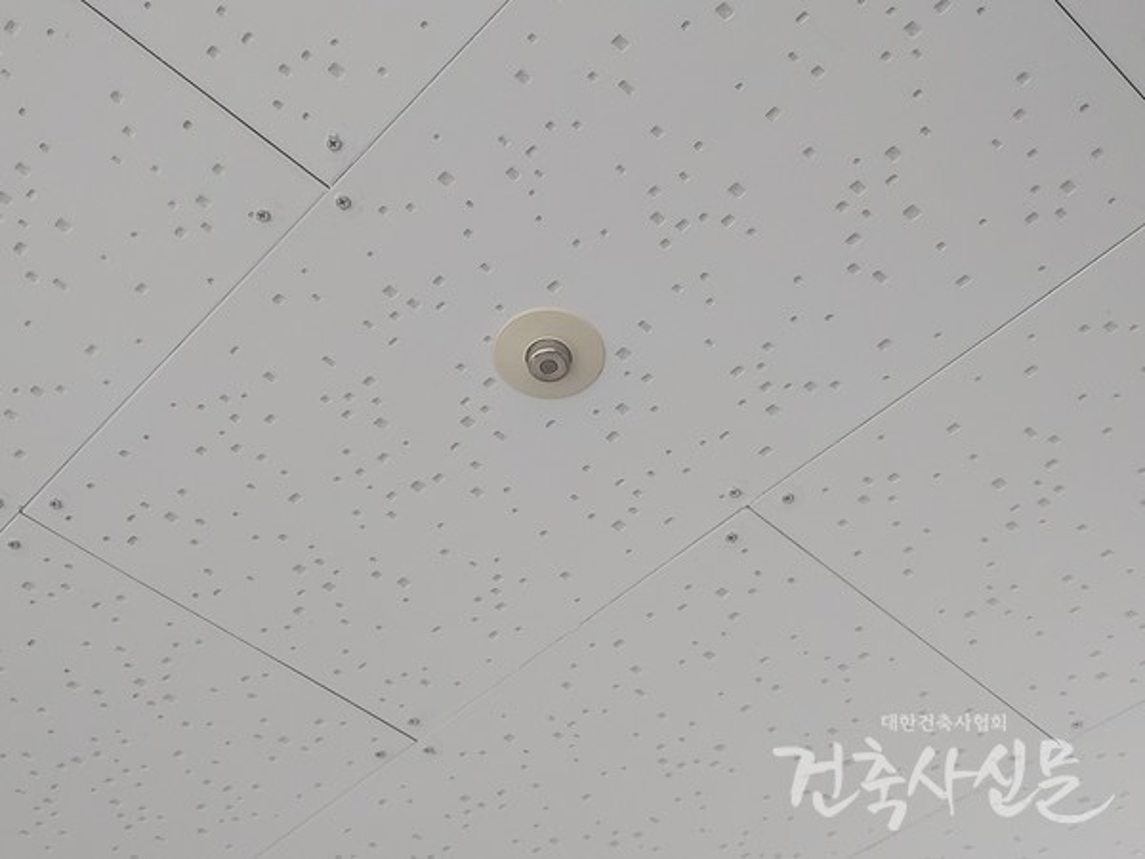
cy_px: 430
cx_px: 572
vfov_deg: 34.3
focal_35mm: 42
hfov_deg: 44.8
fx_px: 1389
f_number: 1.5
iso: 50
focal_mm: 4.23
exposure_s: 1/60
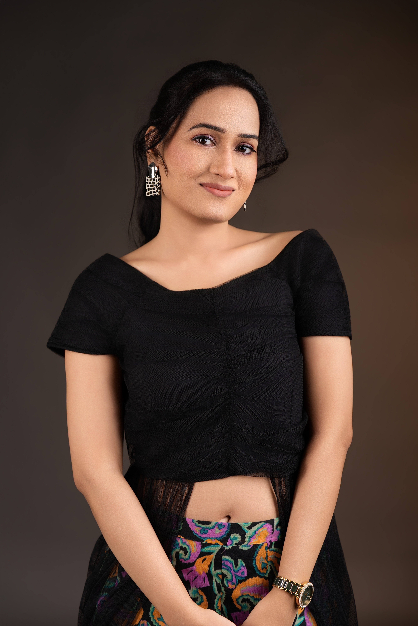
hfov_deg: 21.2
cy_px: 313
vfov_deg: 31.4
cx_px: 209
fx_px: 1115
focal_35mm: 64
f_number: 4
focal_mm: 64
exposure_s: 1/200
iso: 125
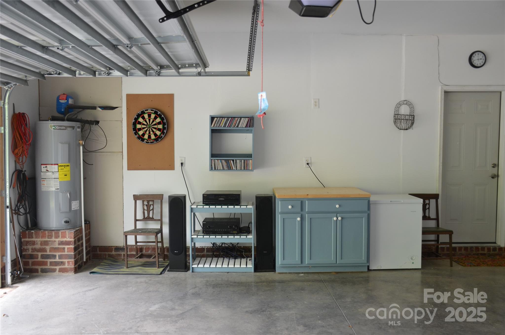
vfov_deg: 39.8
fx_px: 462
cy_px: 168
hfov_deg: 57.3
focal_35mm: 33
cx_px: 252
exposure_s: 1/80
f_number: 4.5
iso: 400
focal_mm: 22
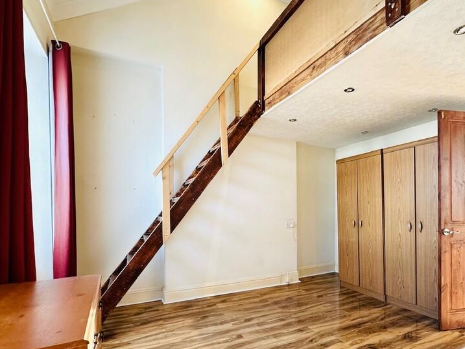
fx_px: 269
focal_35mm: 20
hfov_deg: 81.3
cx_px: 264
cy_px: 213
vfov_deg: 65.2
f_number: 2.2
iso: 200
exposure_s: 1/50
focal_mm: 2.22
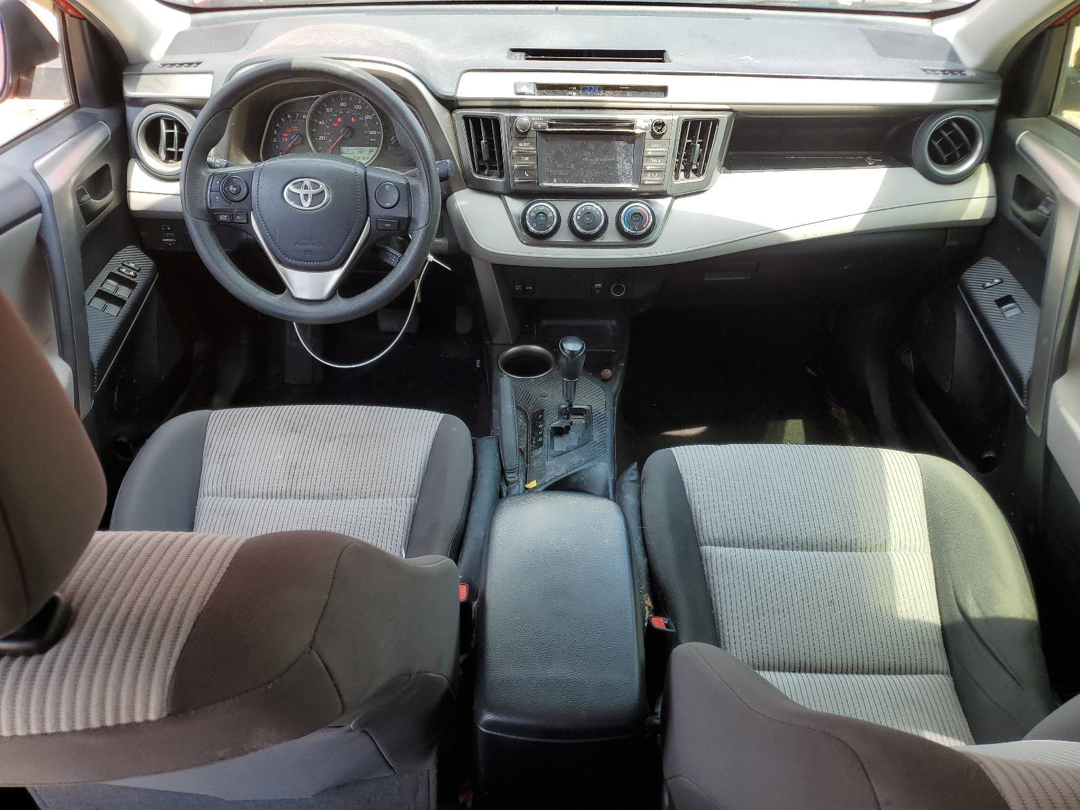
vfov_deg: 53.1
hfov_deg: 67.3
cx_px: 540
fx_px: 811
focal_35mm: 26
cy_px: 405
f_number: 1.5
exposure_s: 1/357
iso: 50
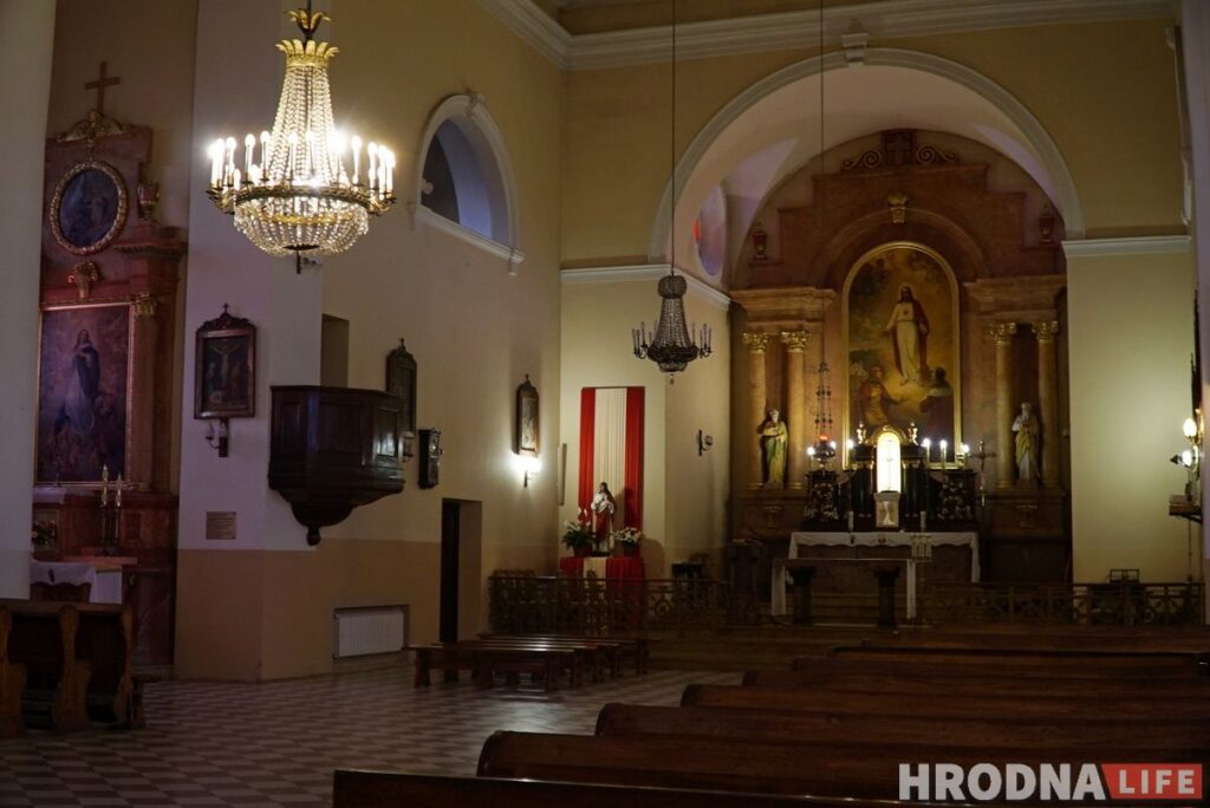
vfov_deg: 33.4
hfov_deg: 48.4
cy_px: 404
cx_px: 605
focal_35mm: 40
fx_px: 1345
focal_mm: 27
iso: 640
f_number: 4
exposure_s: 1/13
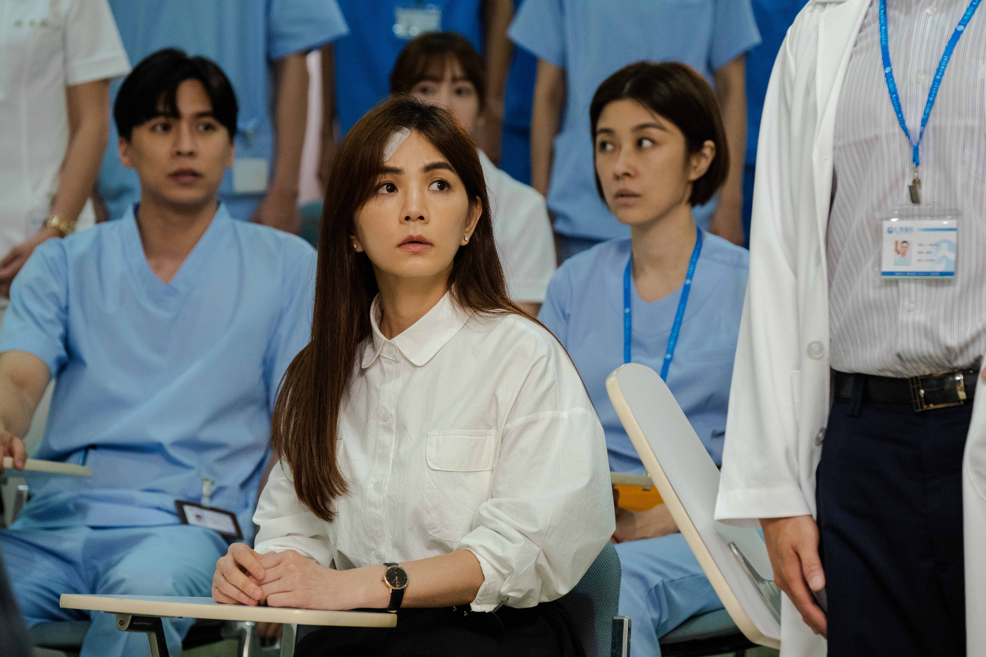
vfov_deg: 7.9
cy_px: 328
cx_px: 493
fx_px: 4738
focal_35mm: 173
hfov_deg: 11.9
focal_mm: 115
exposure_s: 1/160
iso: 2500
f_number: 4
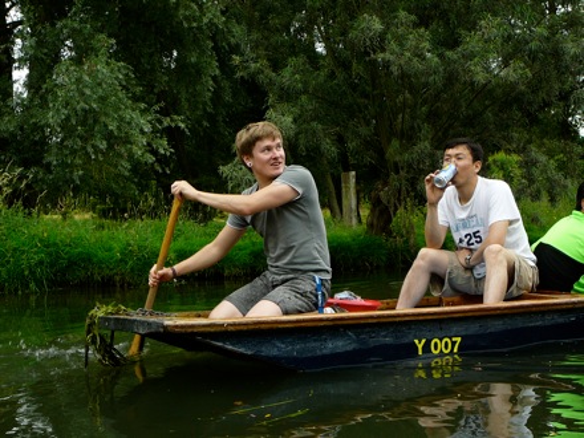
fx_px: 877
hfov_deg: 36.8
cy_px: 219
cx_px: 292
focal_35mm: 52
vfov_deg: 28.0
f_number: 3.4
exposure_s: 1/160
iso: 80
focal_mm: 7.8
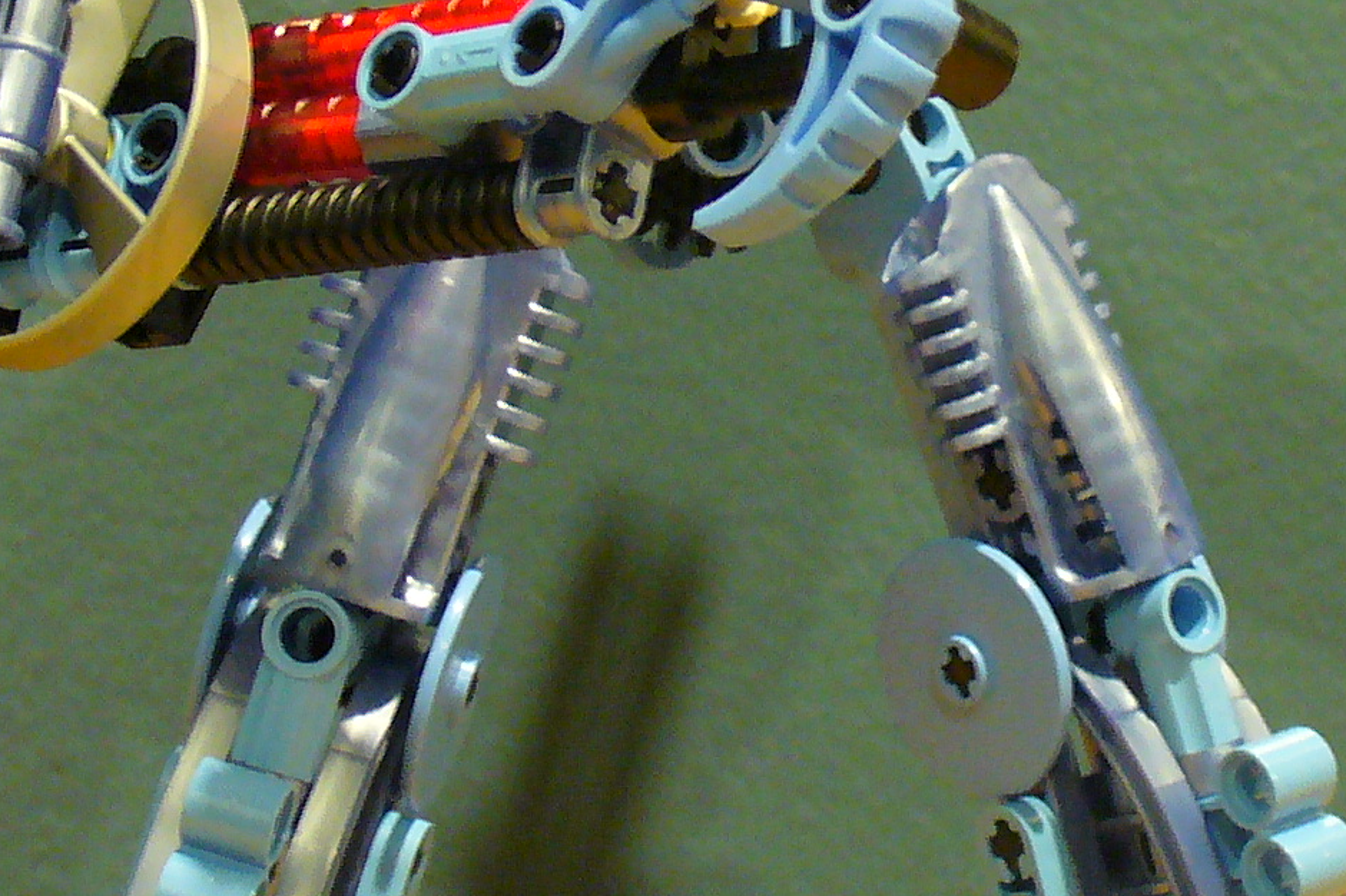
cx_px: 915
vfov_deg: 10.1
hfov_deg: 15.1
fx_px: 5083
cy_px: 259
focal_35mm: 136
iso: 200
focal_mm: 7.9
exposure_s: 1/2
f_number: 3
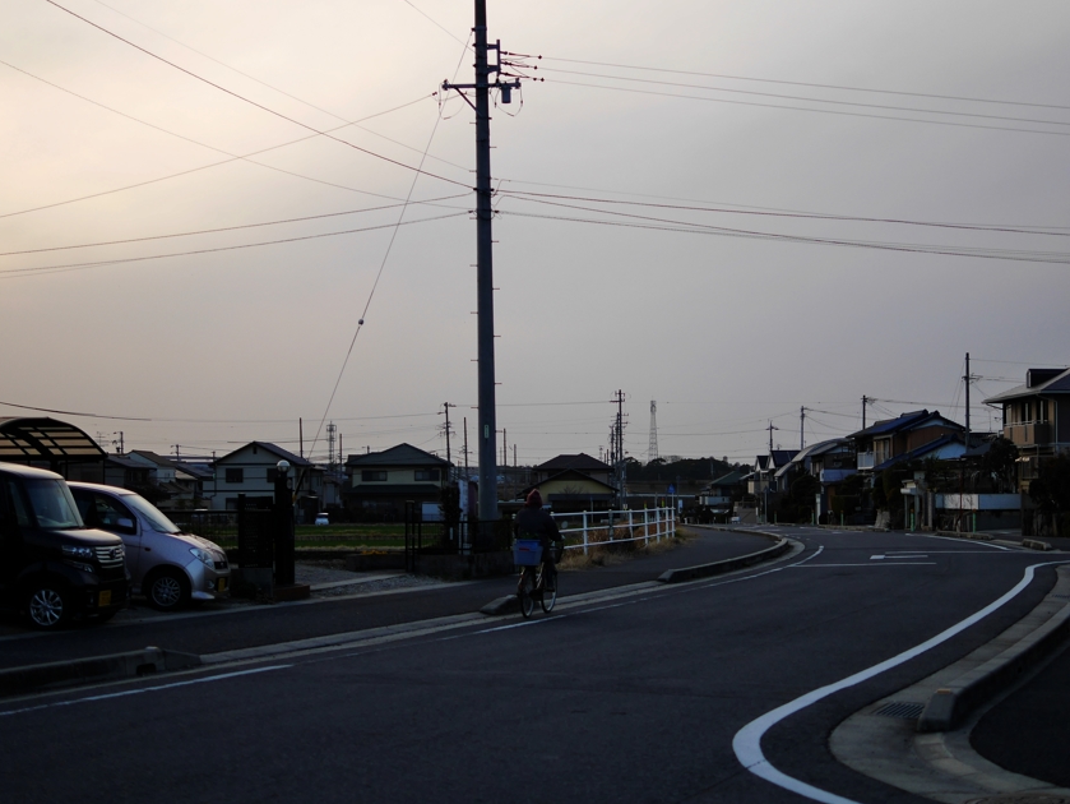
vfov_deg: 24.0
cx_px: 606
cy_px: 434
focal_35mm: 61
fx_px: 1886
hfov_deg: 31.6
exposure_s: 1/2500
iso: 200
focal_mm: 25
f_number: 1.4
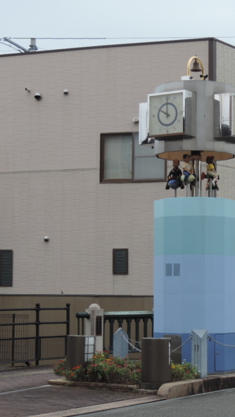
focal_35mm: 88
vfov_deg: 24.2
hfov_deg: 13.7
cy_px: 210
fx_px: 975
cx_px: 192
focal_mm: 10.7
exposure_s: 1/80
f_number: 3.7
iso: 80
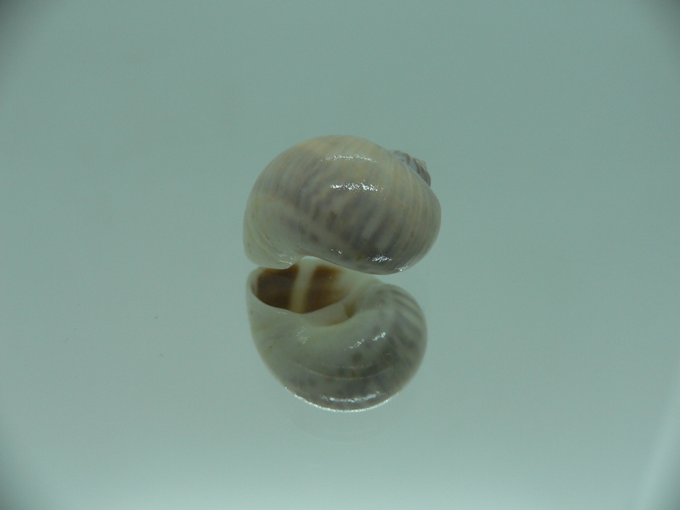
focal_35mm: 35
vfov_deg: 40.7
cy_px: 255
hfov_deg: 52.6
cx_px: 340
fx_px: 688
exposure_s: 1/80
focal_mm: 4.6
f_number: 2.8
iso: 80
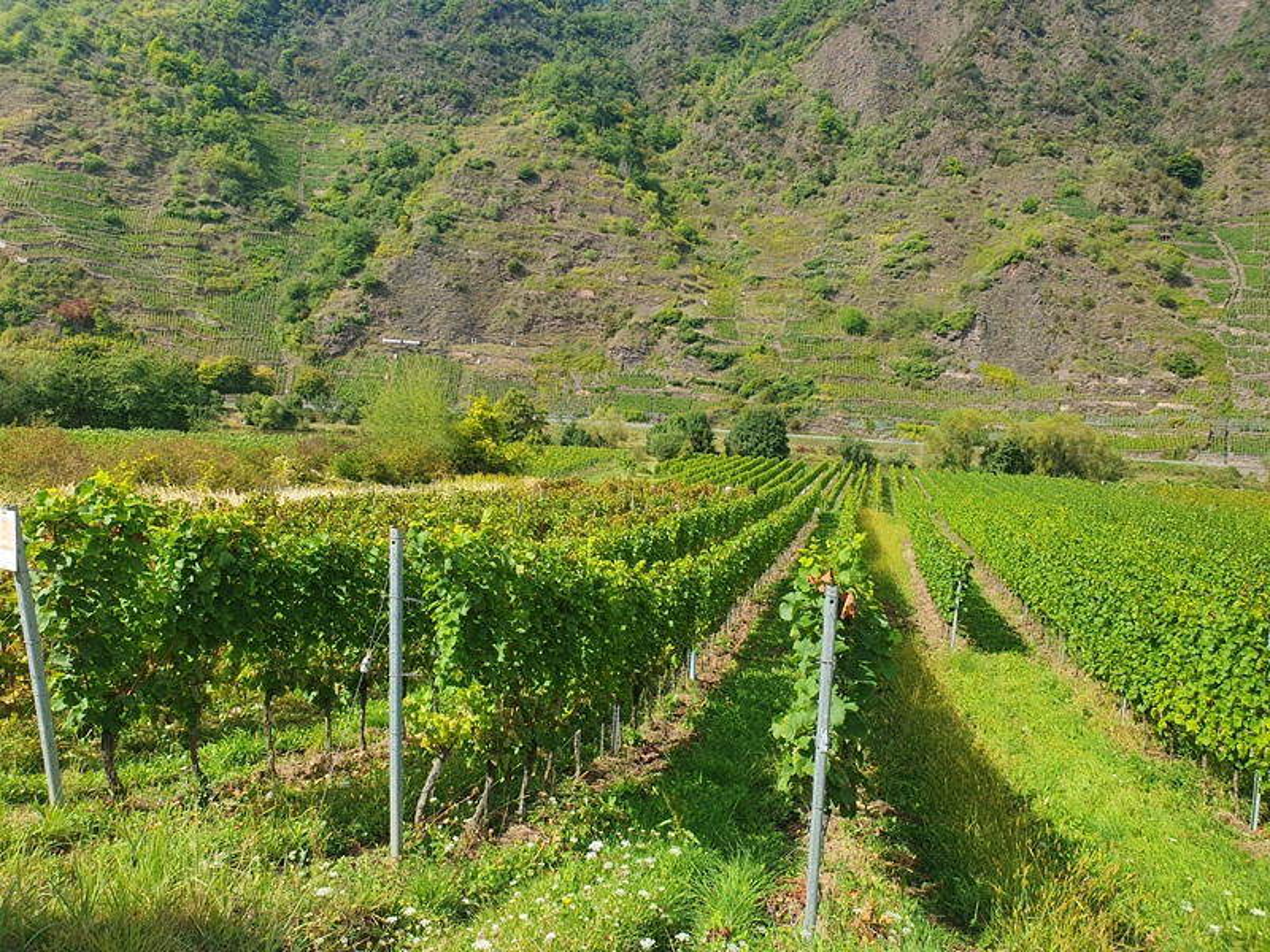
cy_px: 476
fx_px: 954
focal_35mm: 26
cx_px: 635
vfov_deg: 53.1
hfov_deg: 67.3
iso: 50
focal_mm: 4.32
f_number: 2.4
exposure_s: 1/1010
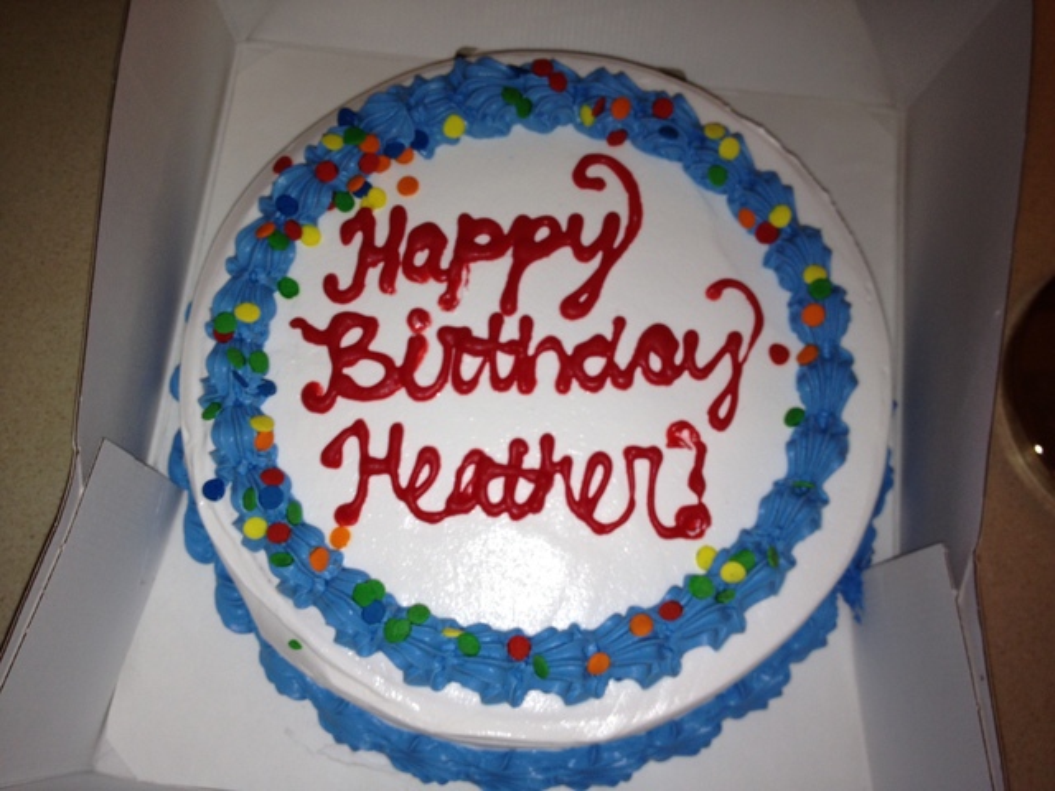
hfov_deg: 52.6
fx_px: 1067
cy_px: 396
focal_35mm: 35
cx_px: 528
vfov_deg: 40.7
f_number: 2.4
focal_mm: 4.28
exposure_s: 1/98
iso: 64
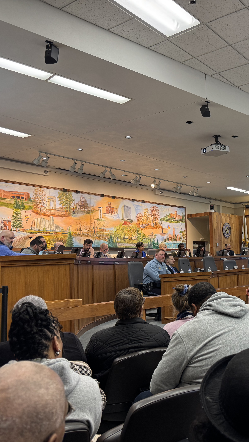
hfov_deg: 31.4
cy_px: 221
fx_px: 411
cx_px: 243
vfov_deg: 56.6
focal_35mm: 35
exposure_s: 1/60
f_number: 1.78
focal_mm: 6.76
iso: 125
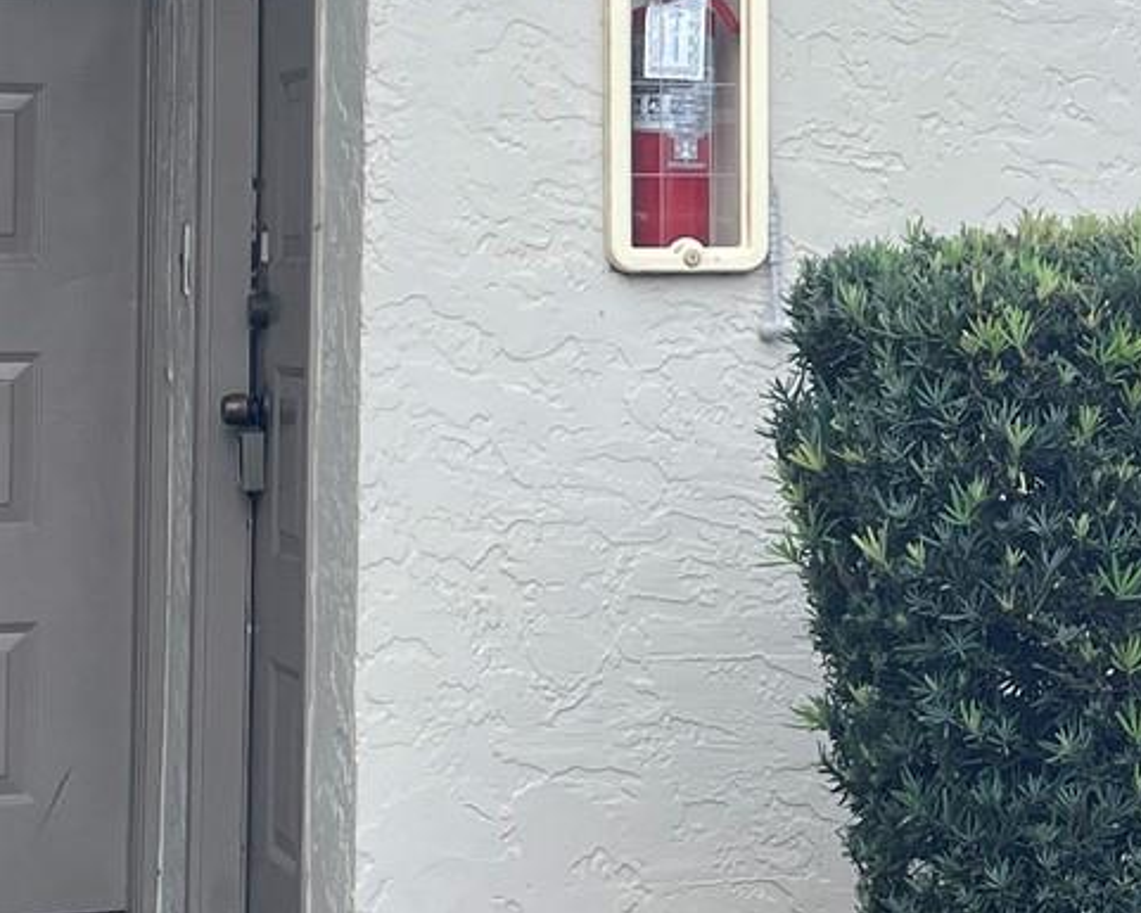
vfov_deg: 14.2
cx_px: 1286
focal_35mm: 108
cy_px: 235
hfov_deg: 17.1
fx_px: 3648
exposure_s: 1/682
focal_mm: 4.2
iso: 32
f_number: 1.6
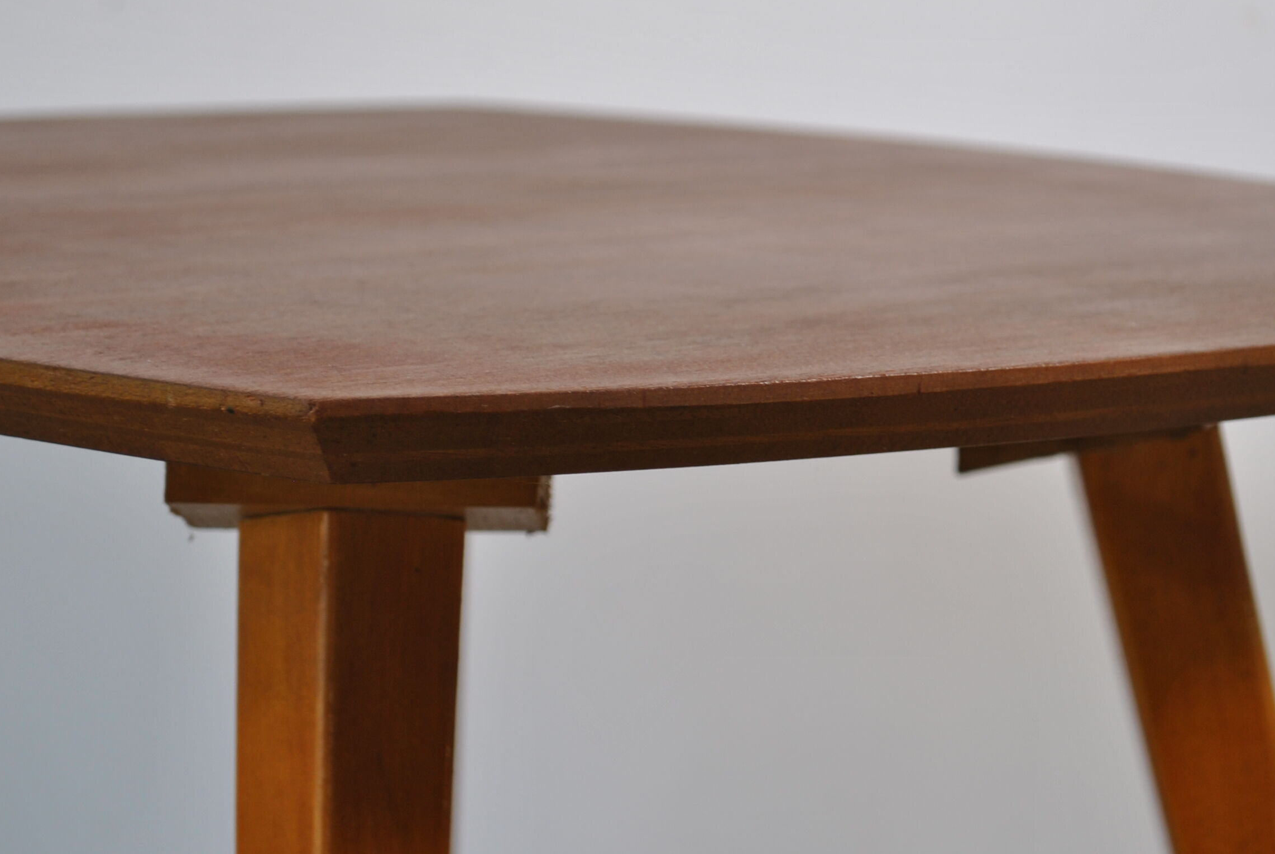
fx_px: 4959
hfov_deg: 14.6
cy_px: 395
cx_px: 943
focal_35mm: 140
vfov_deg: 9.8
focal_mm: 55
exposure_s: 1/40
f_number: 5.6
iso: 100
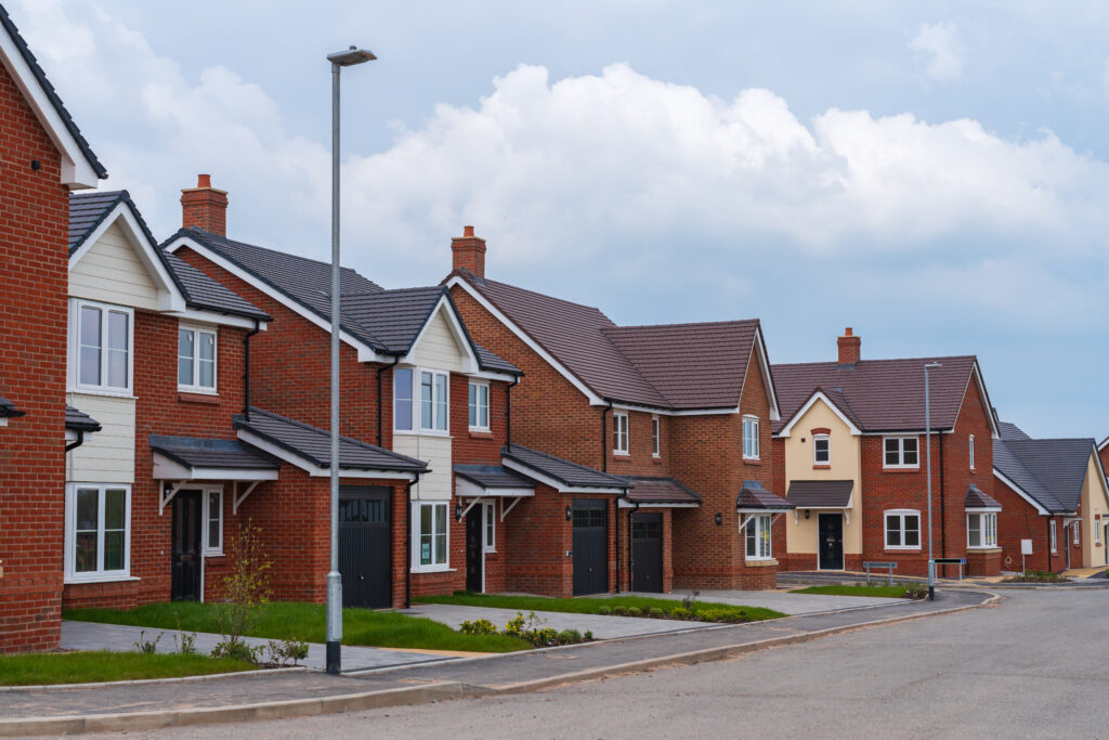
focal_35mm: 56
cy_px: 370
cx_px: 554
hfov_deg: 35.6
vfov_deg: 24.2
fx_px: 1725
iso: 100
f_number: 9
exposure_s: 1/250
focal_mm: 56
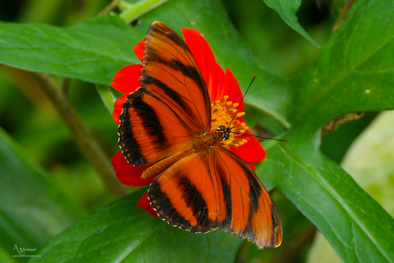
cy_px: 132
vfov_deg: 6.1
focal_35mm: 226
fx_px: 2474
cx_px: 197
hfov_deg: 9.1
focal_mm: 82.9
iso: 250
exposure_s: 1/100
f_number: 4.4
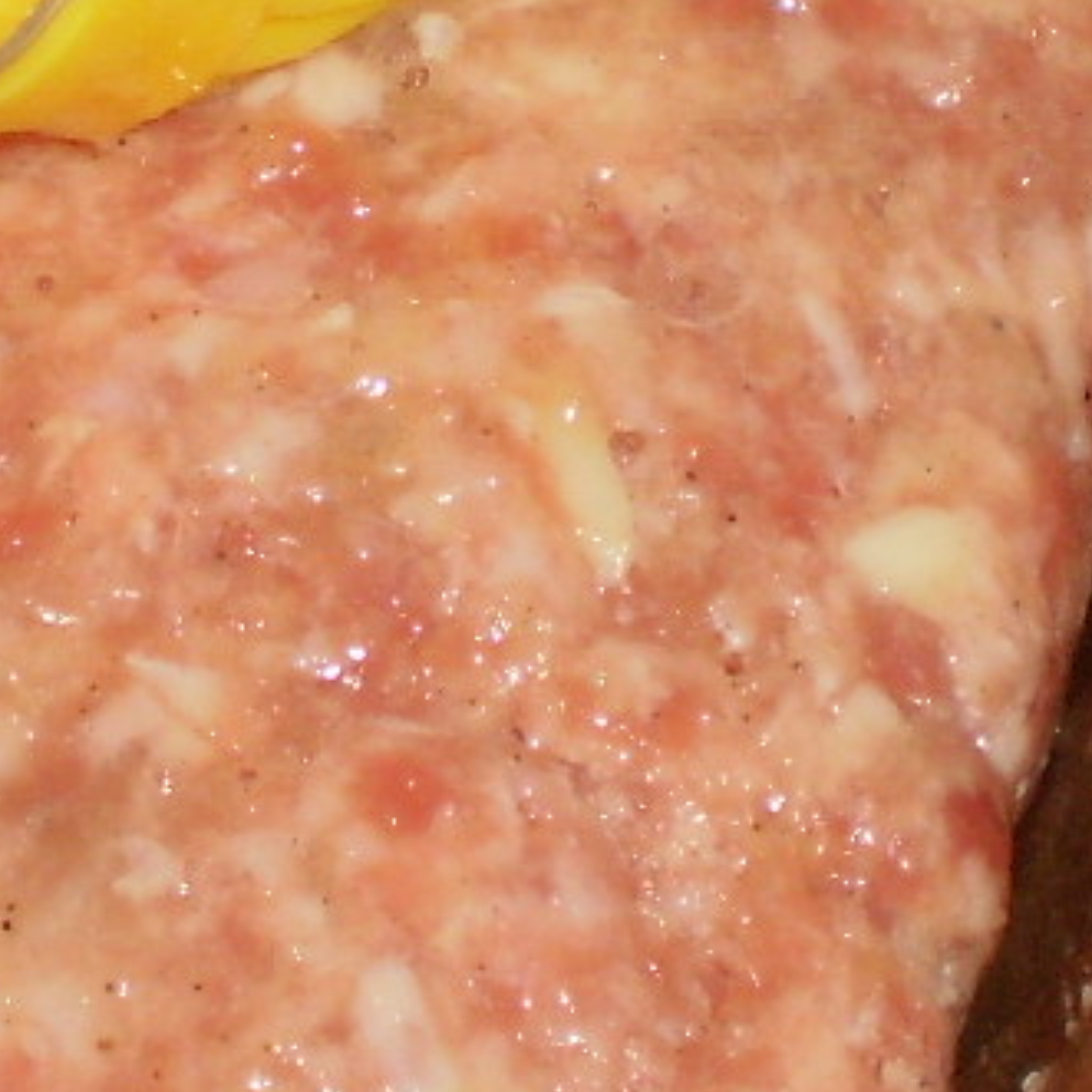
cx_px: 211
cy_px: -86
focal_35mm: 154
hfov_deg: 11.3
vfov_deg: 11.2
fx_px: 5496
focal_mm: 6.3
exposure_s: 1/30
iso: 125
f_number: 3.1
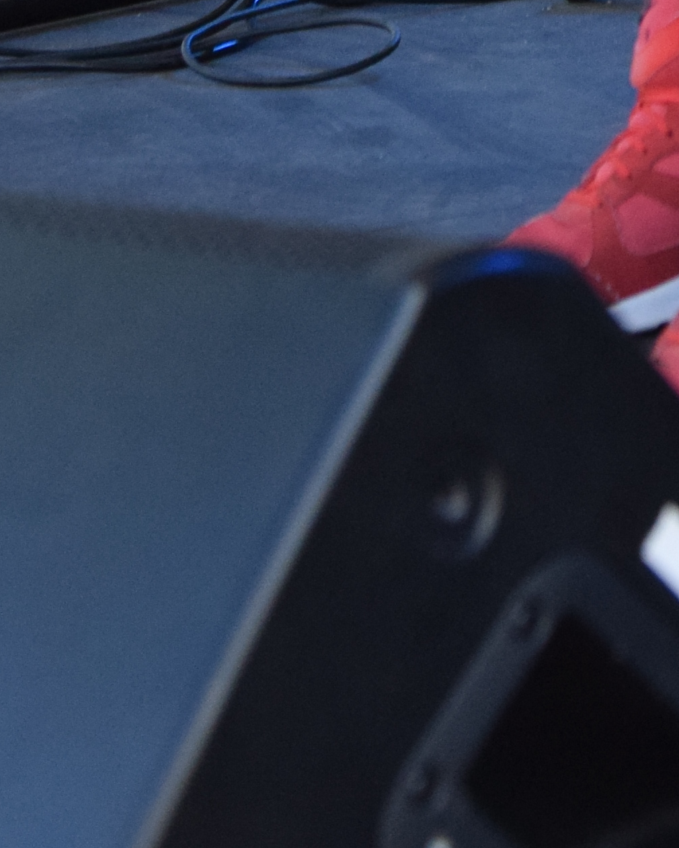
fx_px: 5882
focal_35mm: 234
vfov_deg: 7.8
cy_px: -996
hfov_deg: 6.5
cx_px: 900
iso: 800
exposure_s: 1/1000
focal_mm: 35
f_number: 5.6
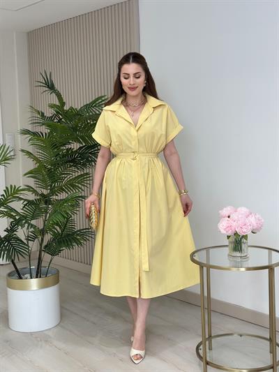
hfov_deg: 30.3
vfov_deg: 39.6
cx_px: 140
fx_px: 516
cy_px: 186
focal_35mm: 48
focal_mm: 6.86
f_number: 1.78
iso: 80
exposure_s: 1/401
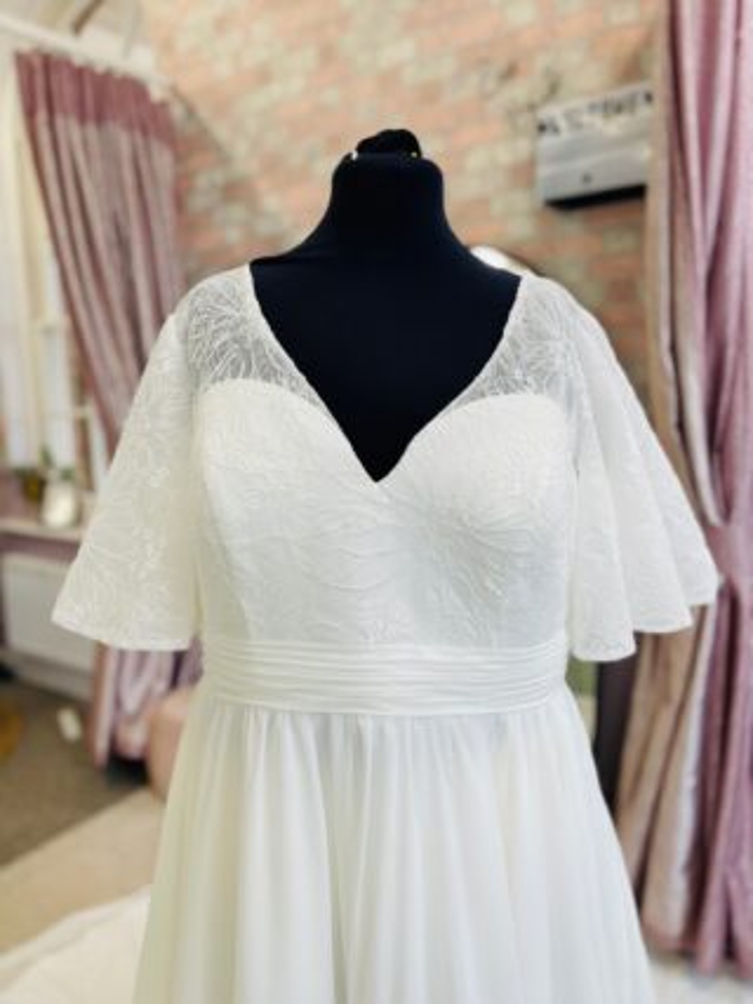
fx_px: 754
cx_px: 376
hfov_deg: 53.0
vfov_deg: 67.3
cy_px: 502
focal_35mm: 26
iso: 40
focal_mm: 5.1
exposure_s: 1/121
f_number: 1.6
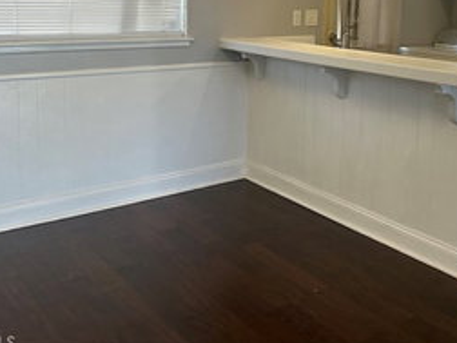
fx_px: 581
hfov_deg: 42.6
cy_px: 64
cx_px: 291
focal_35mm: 44
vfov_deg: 31.9
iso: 80
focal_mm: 5.7
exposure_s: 1/120
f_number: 1.5
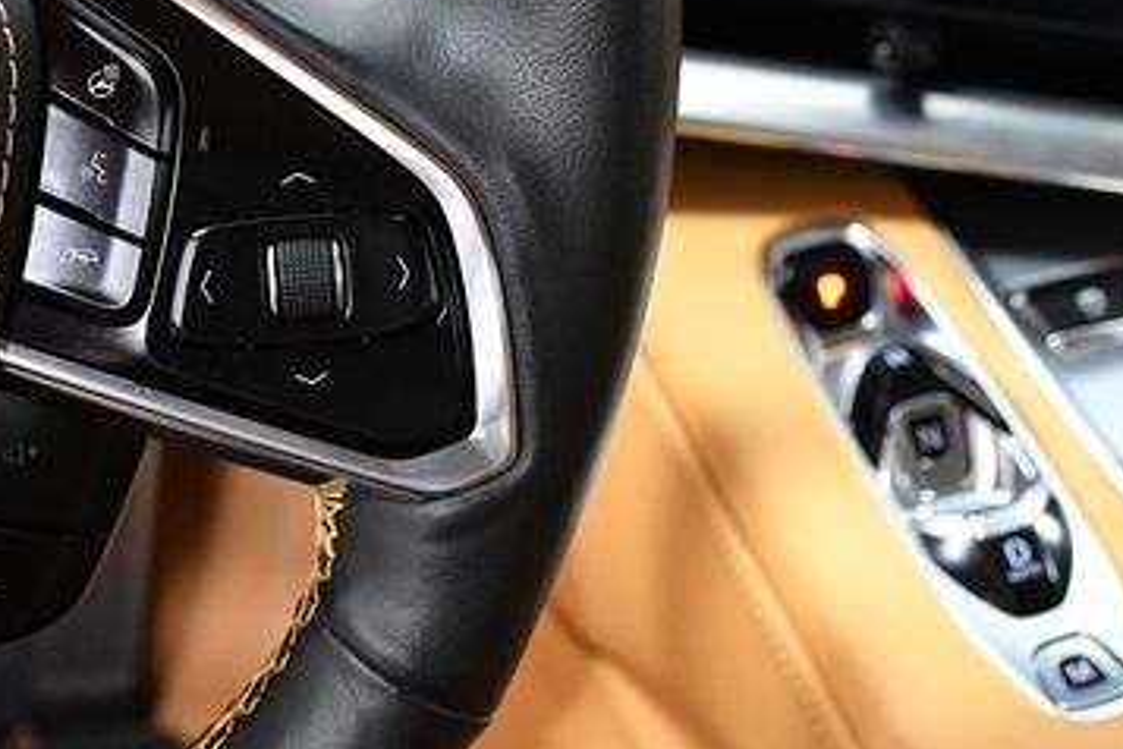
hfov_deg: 23.6
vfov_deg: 15.8
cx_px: 535
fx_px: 2683
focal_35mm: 86
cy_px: 217
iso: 2500
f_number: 5
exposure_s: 1/100
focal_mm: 32
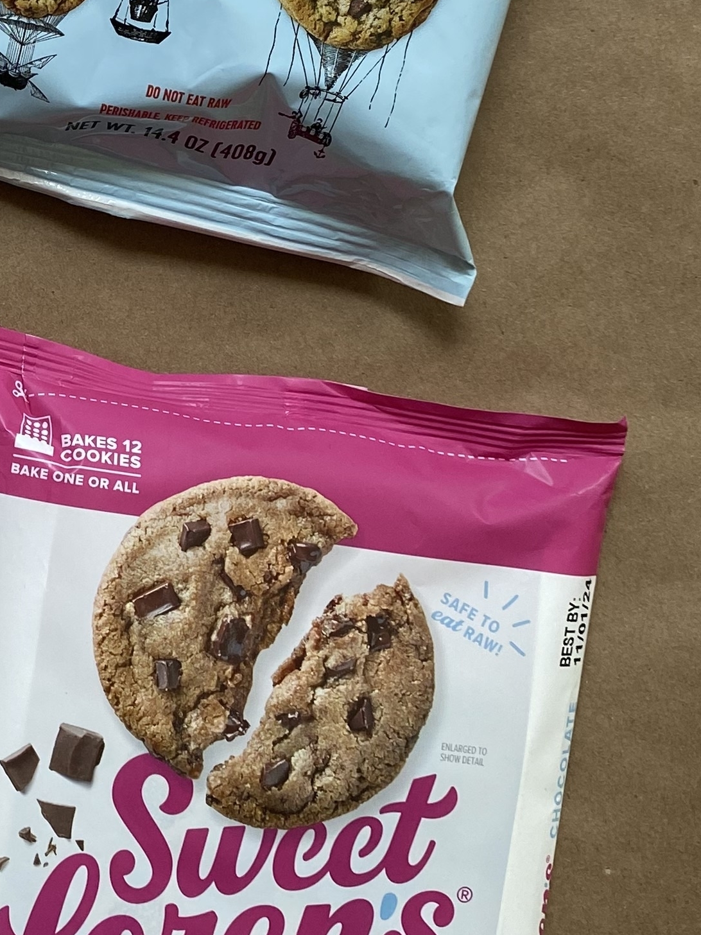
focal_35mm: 72
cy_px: 223
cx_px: -117
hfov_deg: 19.4
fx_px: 1944
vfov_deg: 26.7
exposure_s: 1/60
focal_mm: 4.25
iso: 80
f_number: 1.8
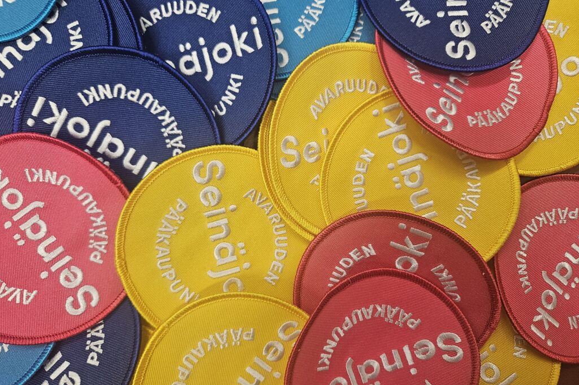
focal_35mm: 24
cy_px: 190
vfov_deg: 53.1
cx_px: 289
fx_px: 386
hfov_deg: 73.8
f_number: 1.8
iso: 200
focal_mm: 5.4
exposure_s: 1/100
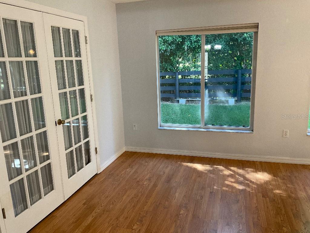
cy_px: 116
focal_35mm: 29
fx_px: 260
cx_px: 155
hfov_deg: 61.7
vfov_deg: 48.2
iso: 64
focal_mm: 3
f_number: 1.8
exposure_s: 1/60
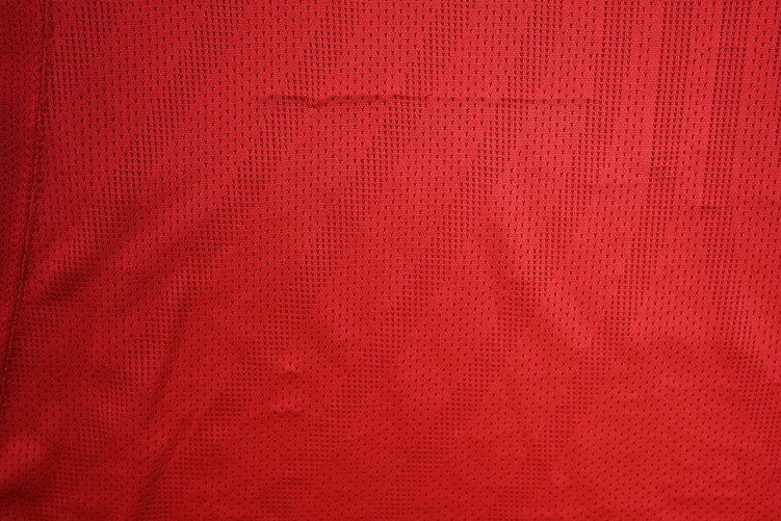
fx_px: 694
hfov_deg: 57.6
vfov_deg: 41.0
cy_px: 308
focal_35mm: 32
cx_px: 510
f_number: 4.8
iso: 200
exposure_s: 1/125
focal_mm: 24
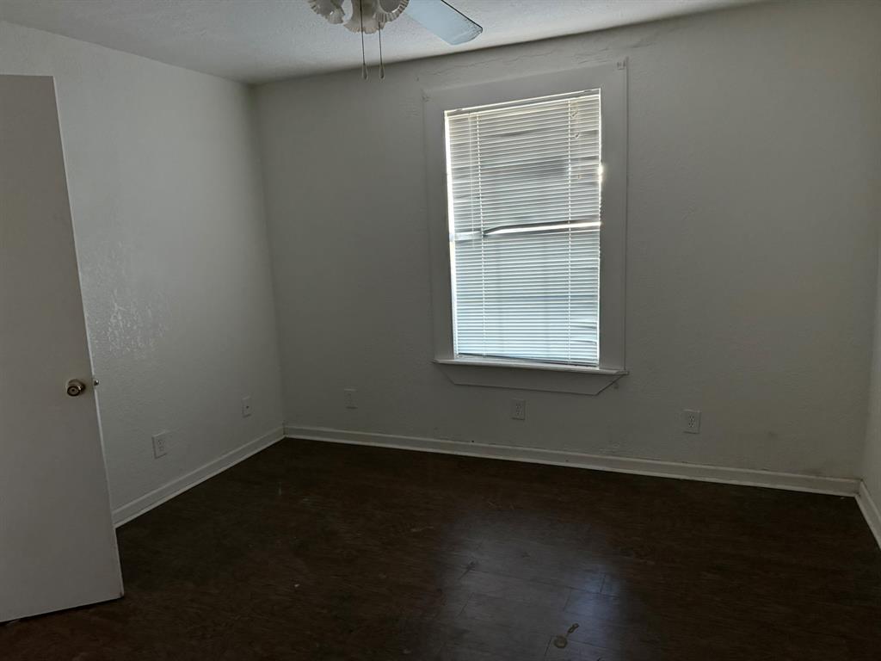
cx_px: 440
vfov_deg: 56.8
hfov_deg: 71.6
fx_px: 611
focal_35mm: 24
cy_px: 330
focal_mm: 6.76
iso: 800
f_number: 1.78
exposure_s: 1/42
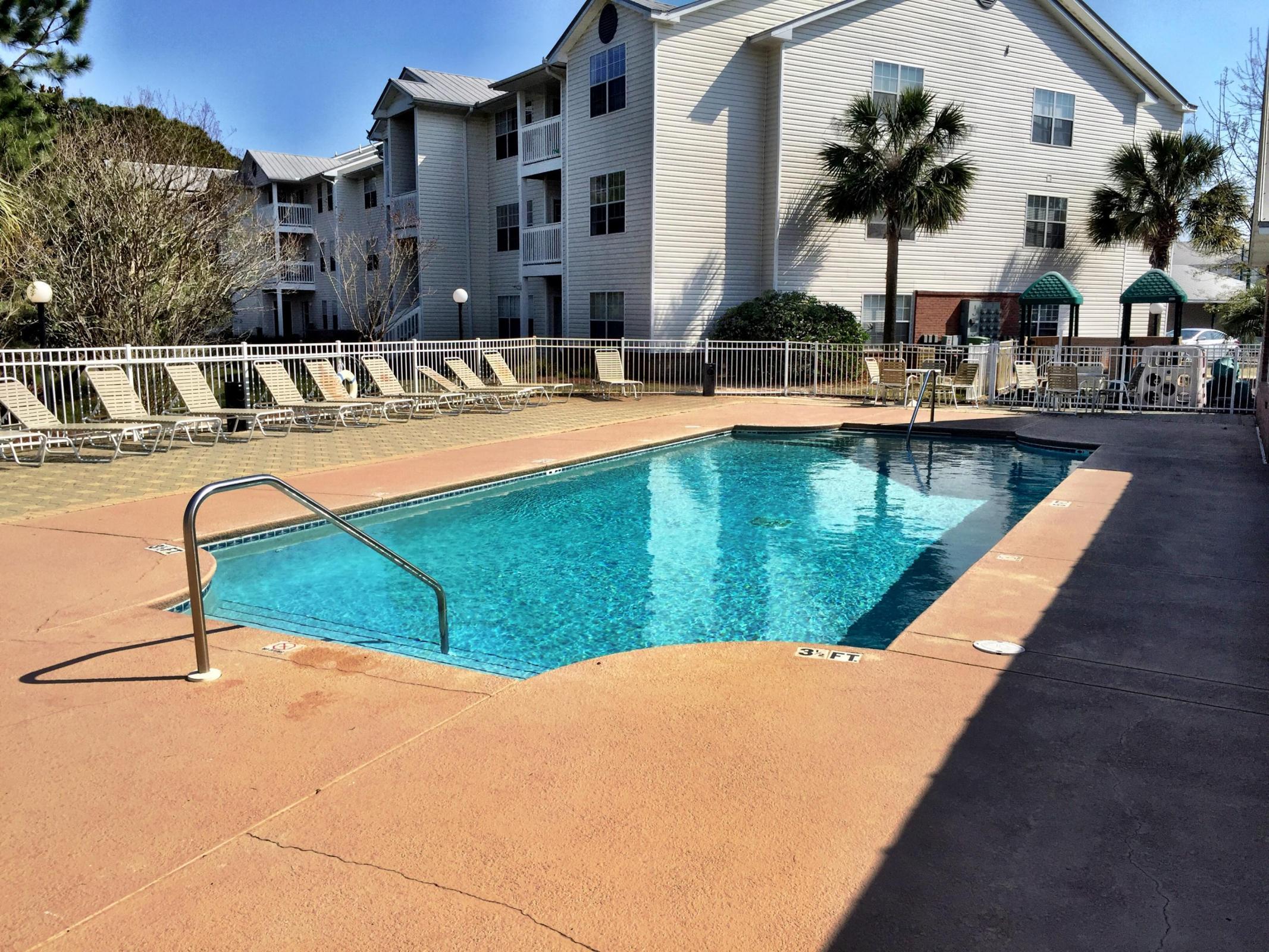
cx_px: 634
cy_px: 476
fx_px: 1063
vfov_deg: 48.2
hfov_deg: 61.7
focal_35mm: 29
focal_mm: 4.15
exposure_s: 1/2825
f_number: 2.2
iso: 32
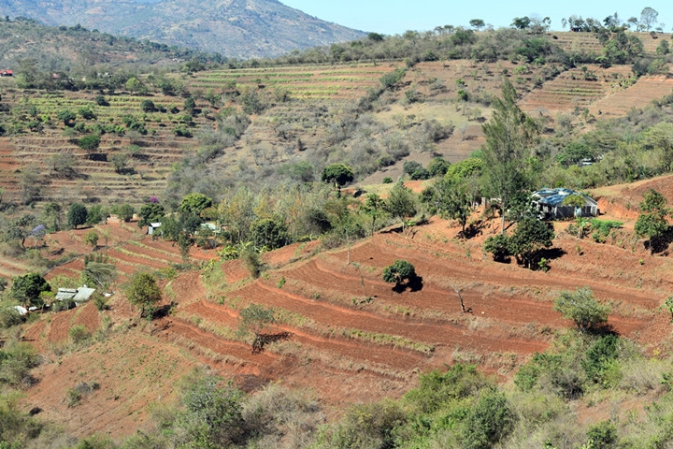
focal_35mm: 82
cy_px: 224
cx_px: 336
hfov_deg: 24.6
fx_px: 1542
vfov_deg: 16.6
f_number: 9
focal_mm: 55
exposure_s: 1/320
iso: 200
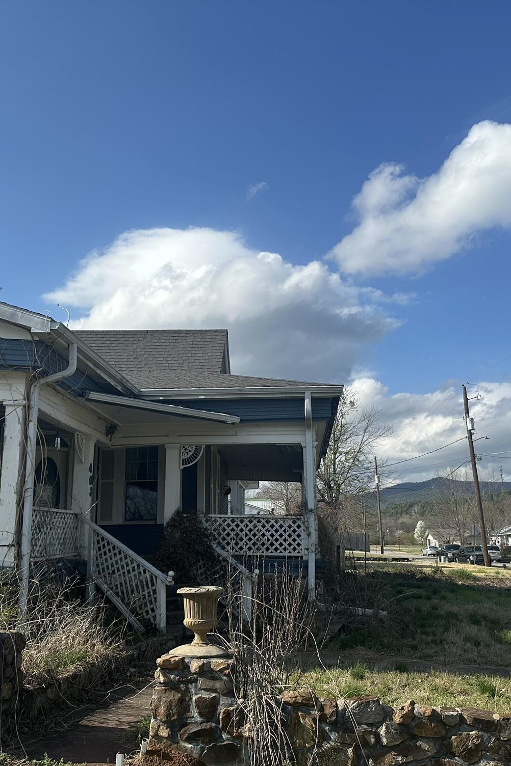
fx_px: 724
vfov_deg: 55.8
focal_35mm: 34
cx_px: 269
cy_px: 390
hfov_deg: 38.9
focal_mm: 6.86
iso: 80
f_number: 1.78
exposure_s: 1/5263
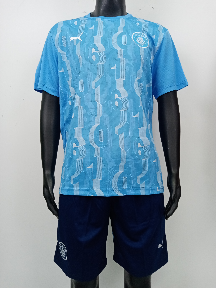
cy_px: 144
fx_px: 216
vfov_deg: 67.3
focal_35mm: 26
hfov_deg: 53.1
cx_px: 108
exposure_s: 1/60
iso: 105
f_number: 1.8
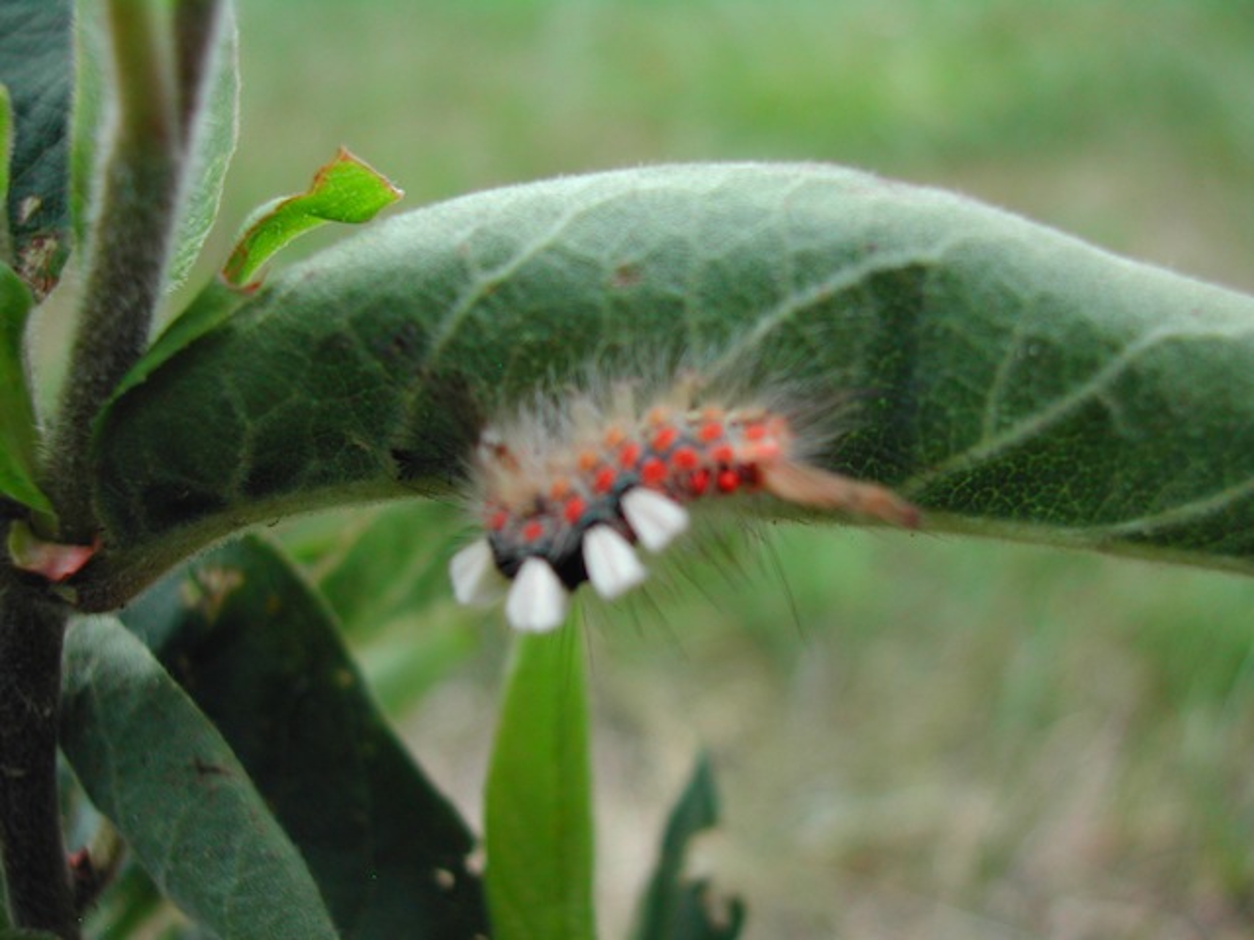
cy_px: 470
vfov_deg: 37.7
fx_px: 1377
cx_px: 627
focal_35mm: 38
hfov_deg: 49.0
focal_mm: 8
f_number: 2.8
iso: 100
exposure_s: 1/127
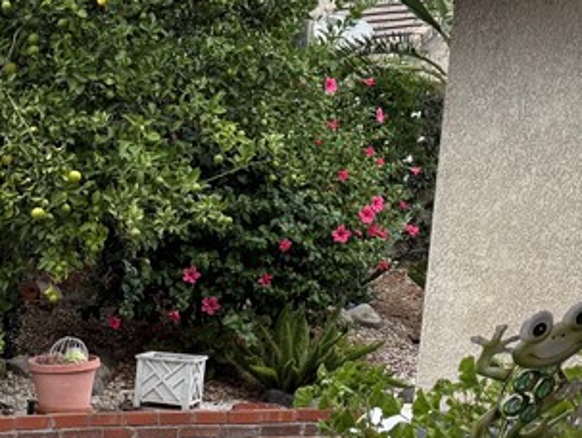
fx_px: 1363
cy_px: 402
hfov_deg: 21.3
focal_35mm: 81
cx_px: -215
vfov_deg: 17.9
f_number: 1.78
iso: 100
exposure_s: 1/728
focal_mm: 6.76
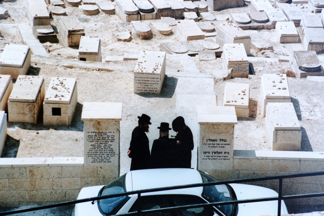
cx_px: 162
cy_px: 108
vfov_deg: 15.2
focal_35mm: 90
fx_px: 810
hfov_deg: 22.6
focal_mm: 90
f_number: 4.5
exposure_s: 1/100
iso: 320
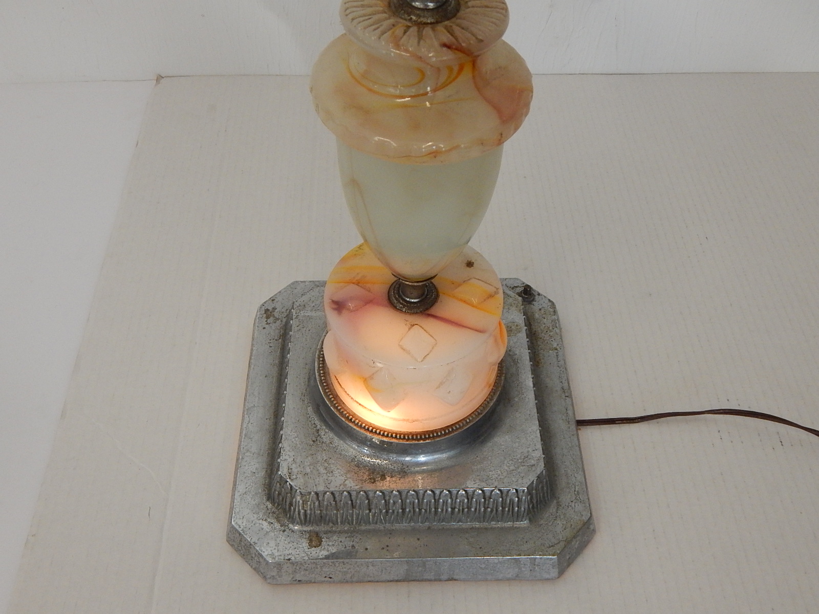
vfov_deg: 41.8
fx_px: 804
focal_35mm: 34
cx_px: 410
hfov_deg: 54.0
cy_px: 307
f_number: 3.3
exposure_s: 1/160
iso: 400
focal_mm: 6.1
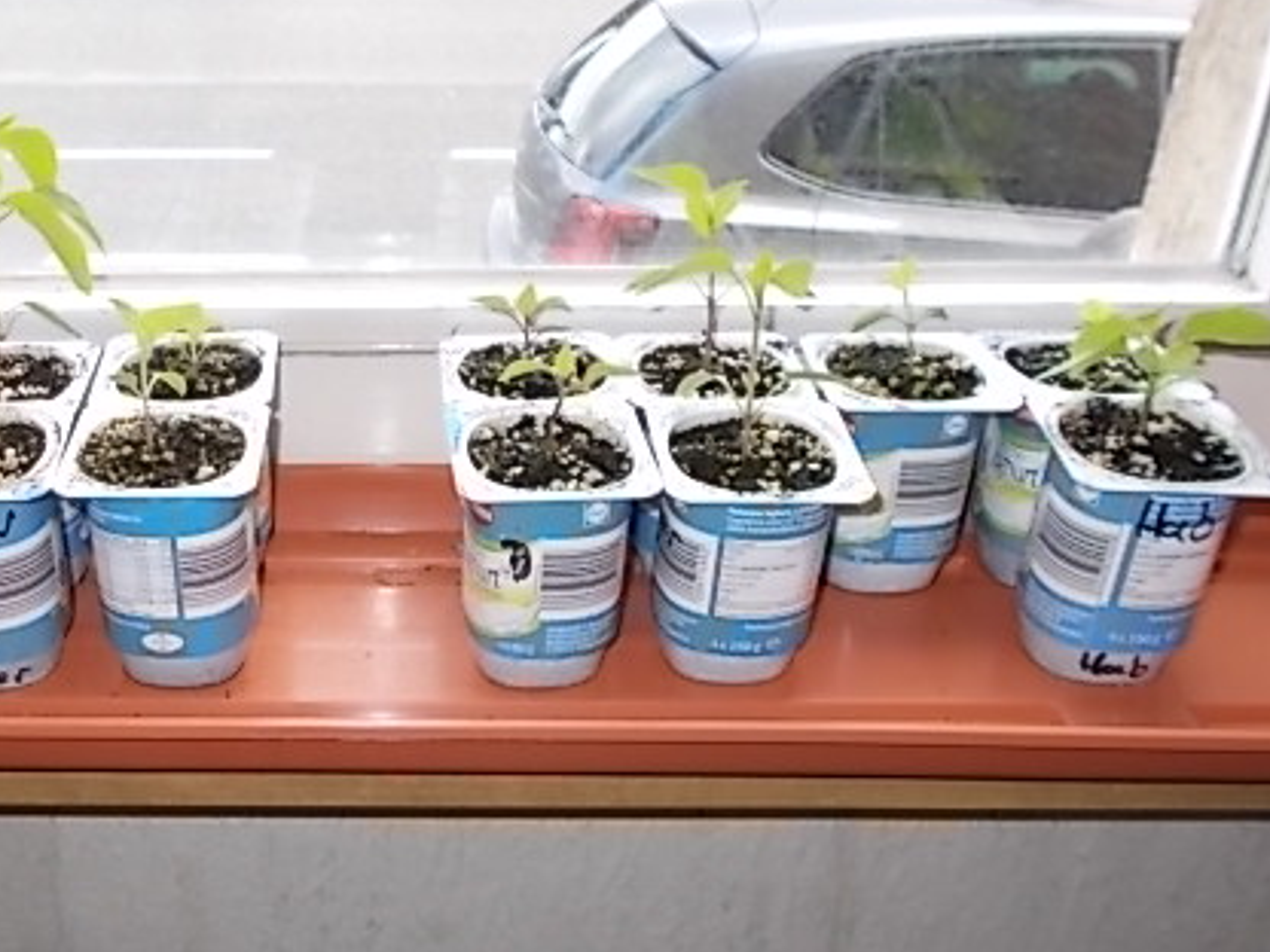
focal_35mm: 40
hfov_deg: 45.6
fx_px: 1468
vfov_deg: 35.9
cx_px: 366
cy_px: 540
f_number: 3.2
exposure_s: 1/40
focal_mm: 4.6
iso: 80
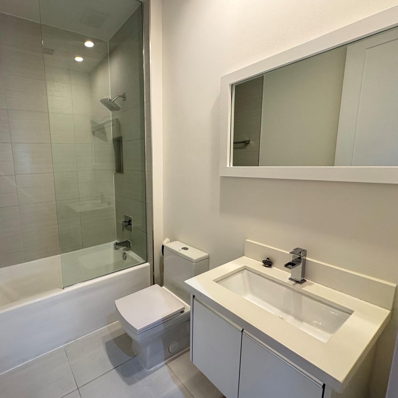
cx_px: 136
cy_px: 197
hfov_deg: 81.4
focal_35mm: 17
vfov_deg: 84.0
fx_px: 221
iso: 250
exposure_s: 1/60
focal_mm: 2.22
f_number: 2.2
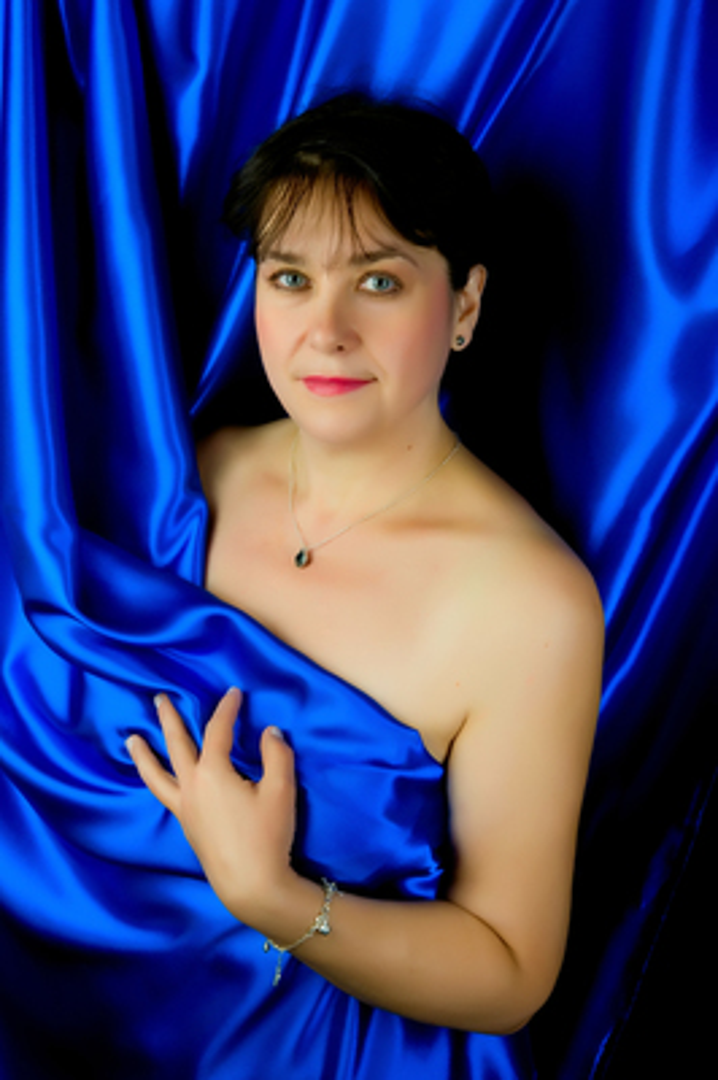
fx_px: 1678
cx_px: 359
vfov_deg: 35.7
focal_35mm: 56
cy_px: 540
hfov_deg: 24.2
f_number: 14
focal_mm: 56
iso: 200
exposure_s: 1/160
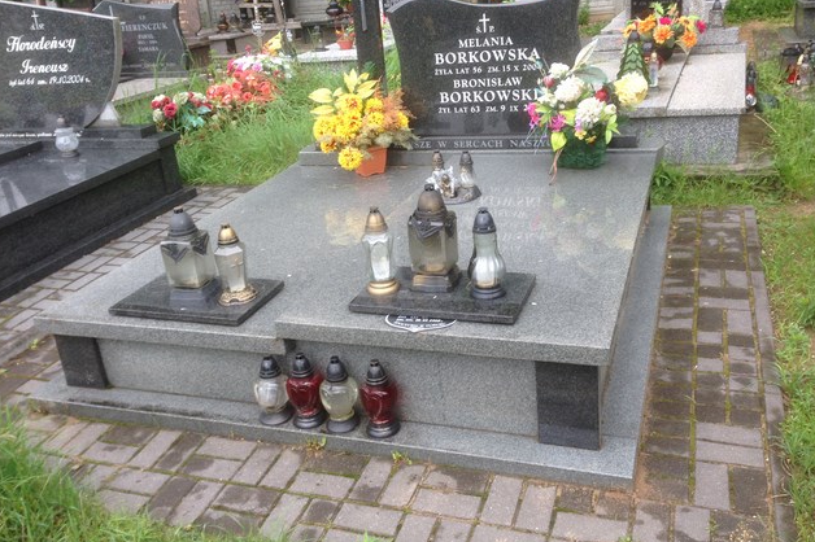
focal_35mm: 35
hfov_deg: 54.5
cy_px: 236
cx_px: 411
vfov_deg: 37.8
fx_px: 792
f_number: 2.4
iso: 50
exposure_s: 1/192
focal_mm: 4.12
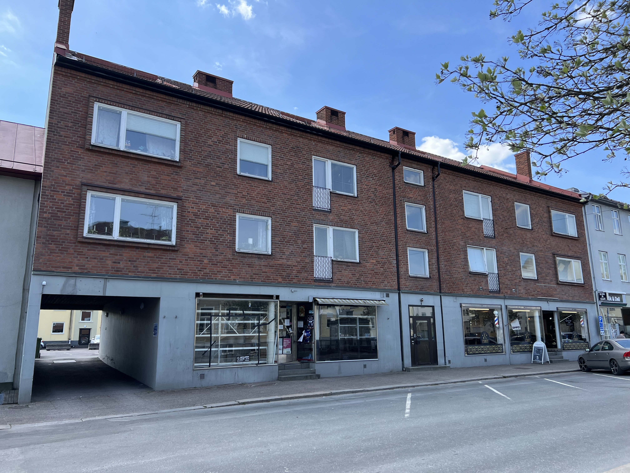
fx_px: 473
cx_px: 315
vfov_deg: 53.1
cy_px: 236
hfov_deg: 67.3
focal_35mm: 26
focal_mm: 5.7
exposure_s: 1/1224
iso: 50
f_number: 1.5
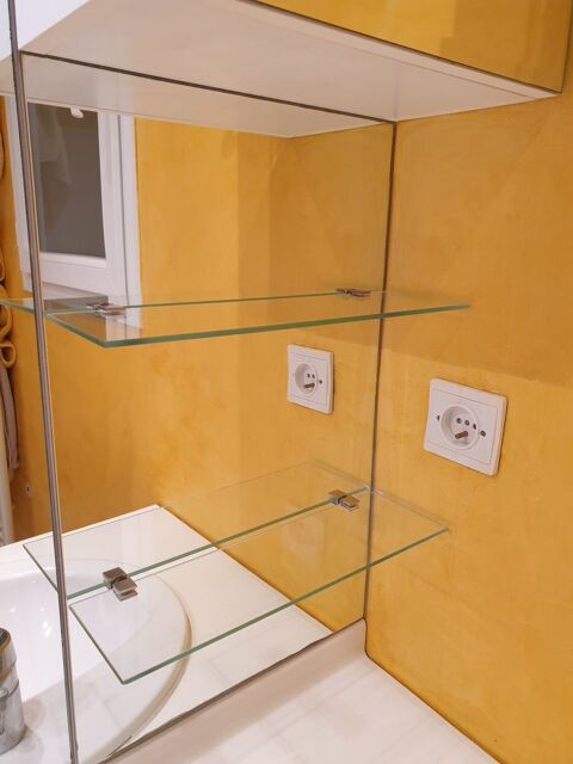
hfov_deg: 53.1
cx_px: 286
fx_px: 574
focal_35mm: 26
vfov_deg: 67.3
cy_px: 382
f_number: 2.4
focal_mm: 4.3
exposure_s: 1/50
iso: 250
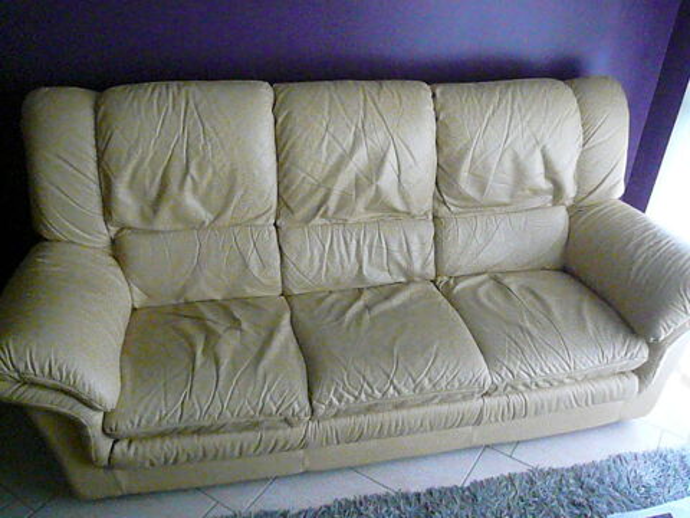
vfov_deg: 44.2
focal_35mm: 32
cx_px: 345
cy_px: 259
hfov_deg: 56.8
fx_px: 638
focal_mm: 5.2
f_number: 2.9
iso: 3200
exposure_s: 1/160
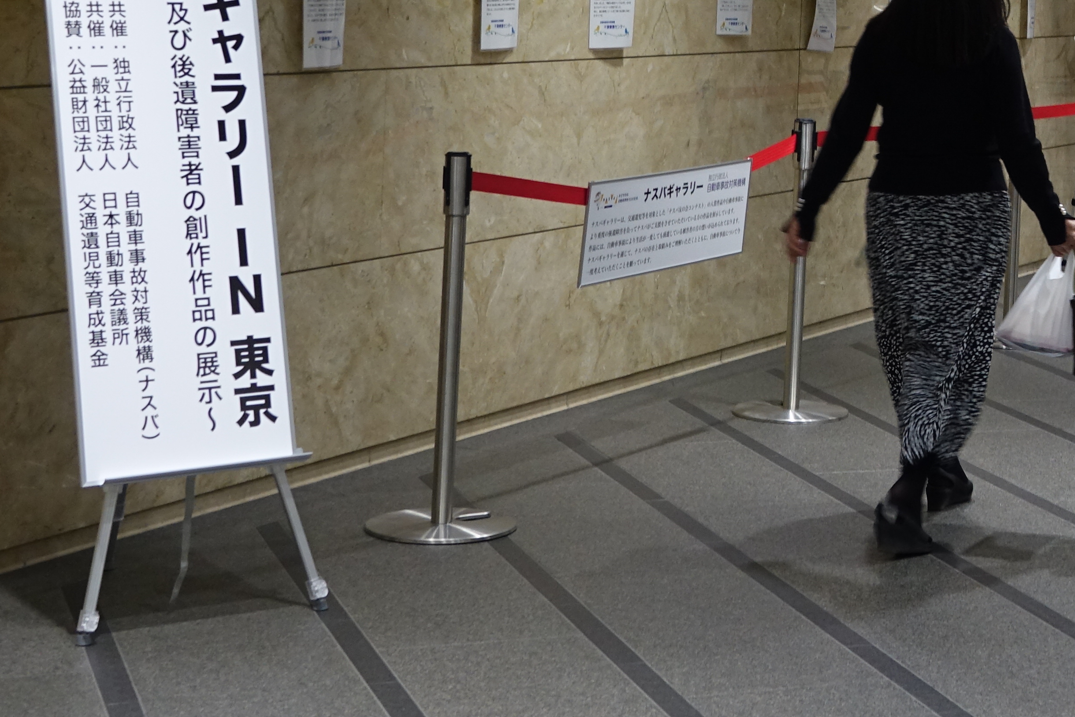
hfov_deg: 23.6
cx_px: 1040
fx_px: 2478
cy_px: 20
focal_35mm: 83
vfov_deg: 16.2
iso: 320
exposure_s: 1/40
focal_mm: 13.7
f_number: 3.2
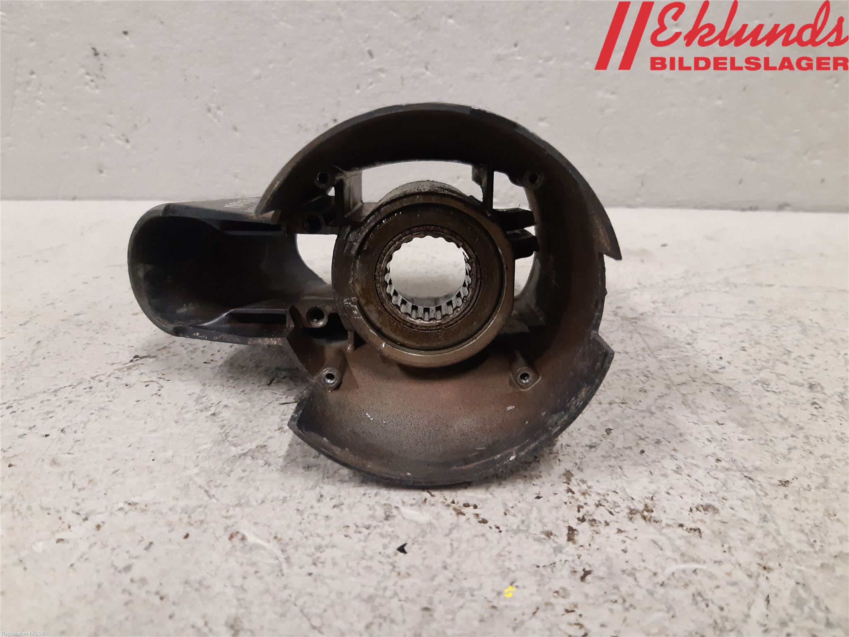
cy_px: 318
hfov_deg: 67.3
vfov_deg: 53.1
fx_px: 638
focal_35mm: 26
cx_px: 424
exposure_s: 1/50
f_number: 1.7
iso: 250
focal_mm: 3.93
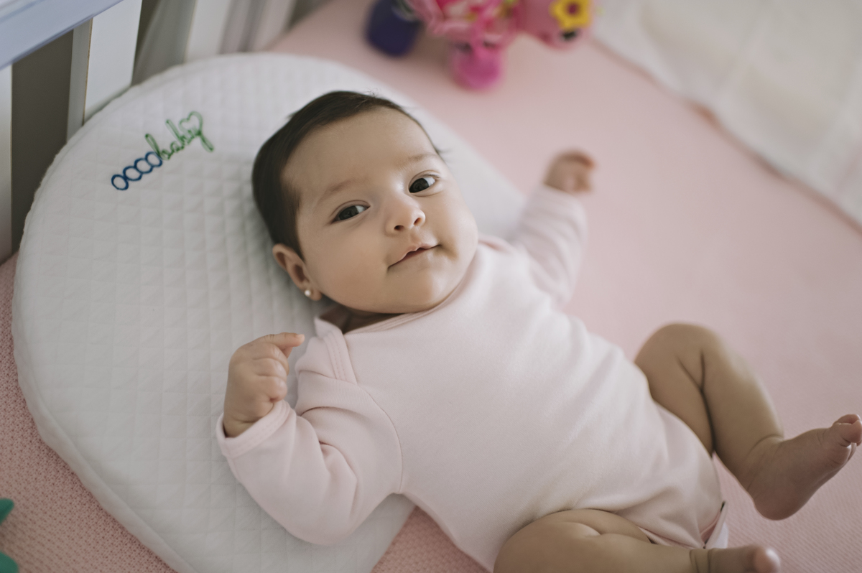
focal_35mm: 35
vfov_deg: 37.8
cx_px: 431
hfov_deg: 54.5
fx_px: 837
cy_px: 286
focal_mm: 35
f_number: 1.4
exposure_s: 1/80
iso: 320
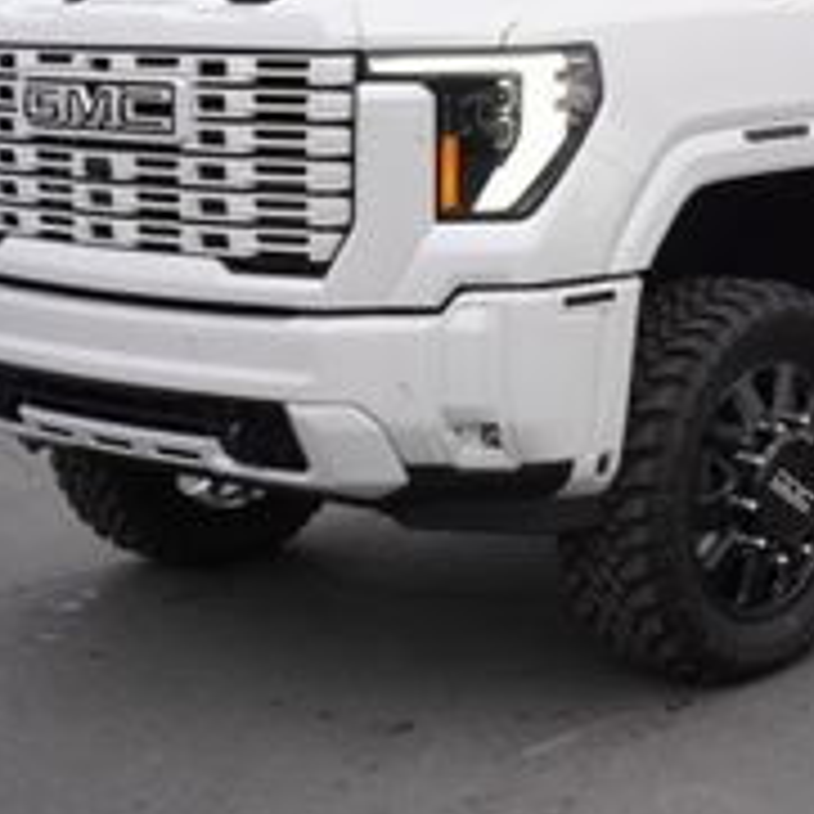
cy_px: 227
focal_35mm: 82
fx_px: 2180
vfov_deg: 21.0
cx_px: 738
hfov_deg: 20.7
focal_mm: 29
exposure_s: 1/160
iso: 100
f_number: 4.5
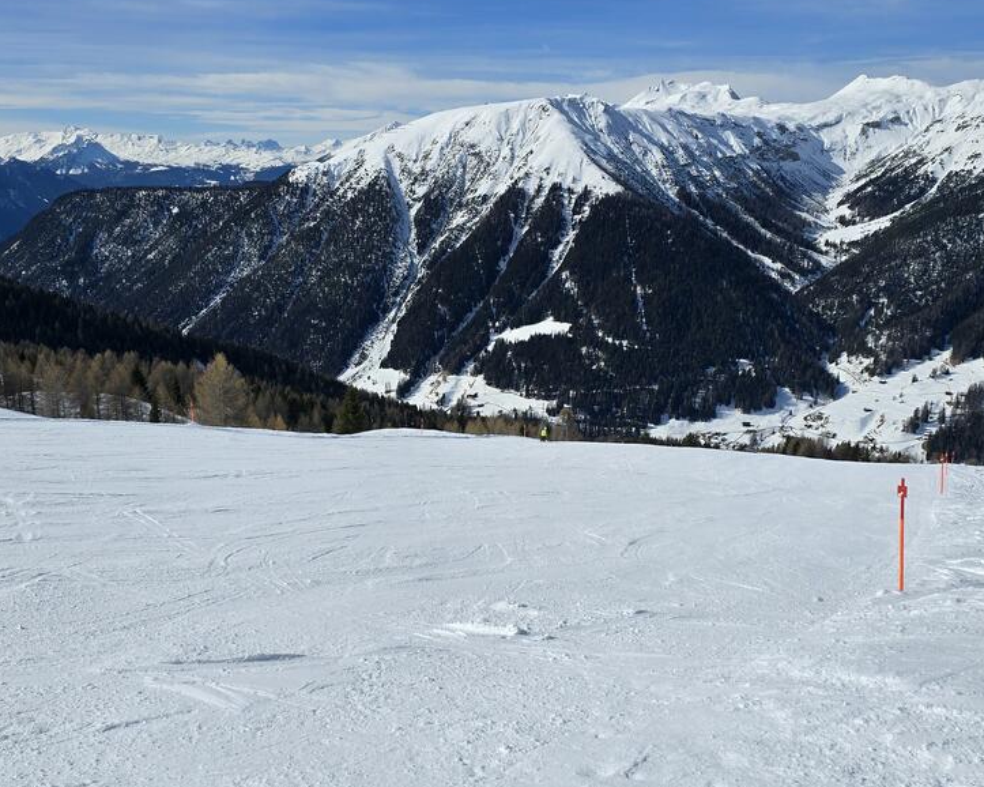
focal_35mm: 32
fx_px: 932
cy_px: 397
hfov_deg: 55.7
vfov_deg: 45.8
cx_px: 499
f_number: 1.7
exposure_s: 1/2228
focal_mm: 6.3
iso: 12
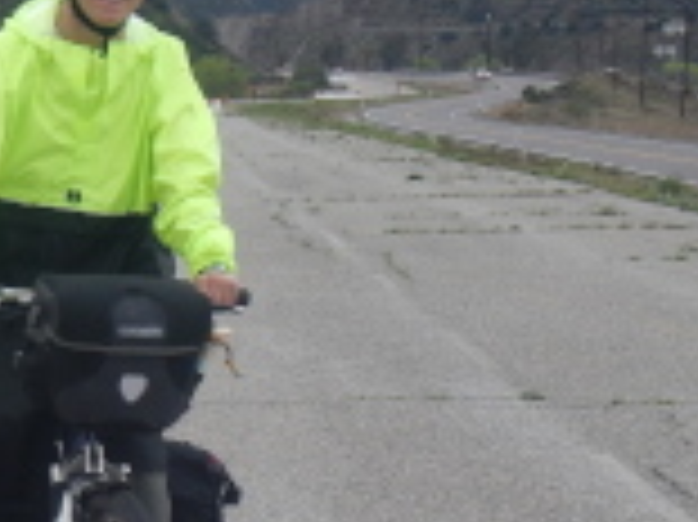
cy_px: 504
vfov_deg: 7.8
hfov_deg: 10.4
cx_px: 59
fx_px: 3808
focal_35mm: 189
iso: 125
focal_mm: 11.7
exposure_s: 1/125
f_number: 4.2
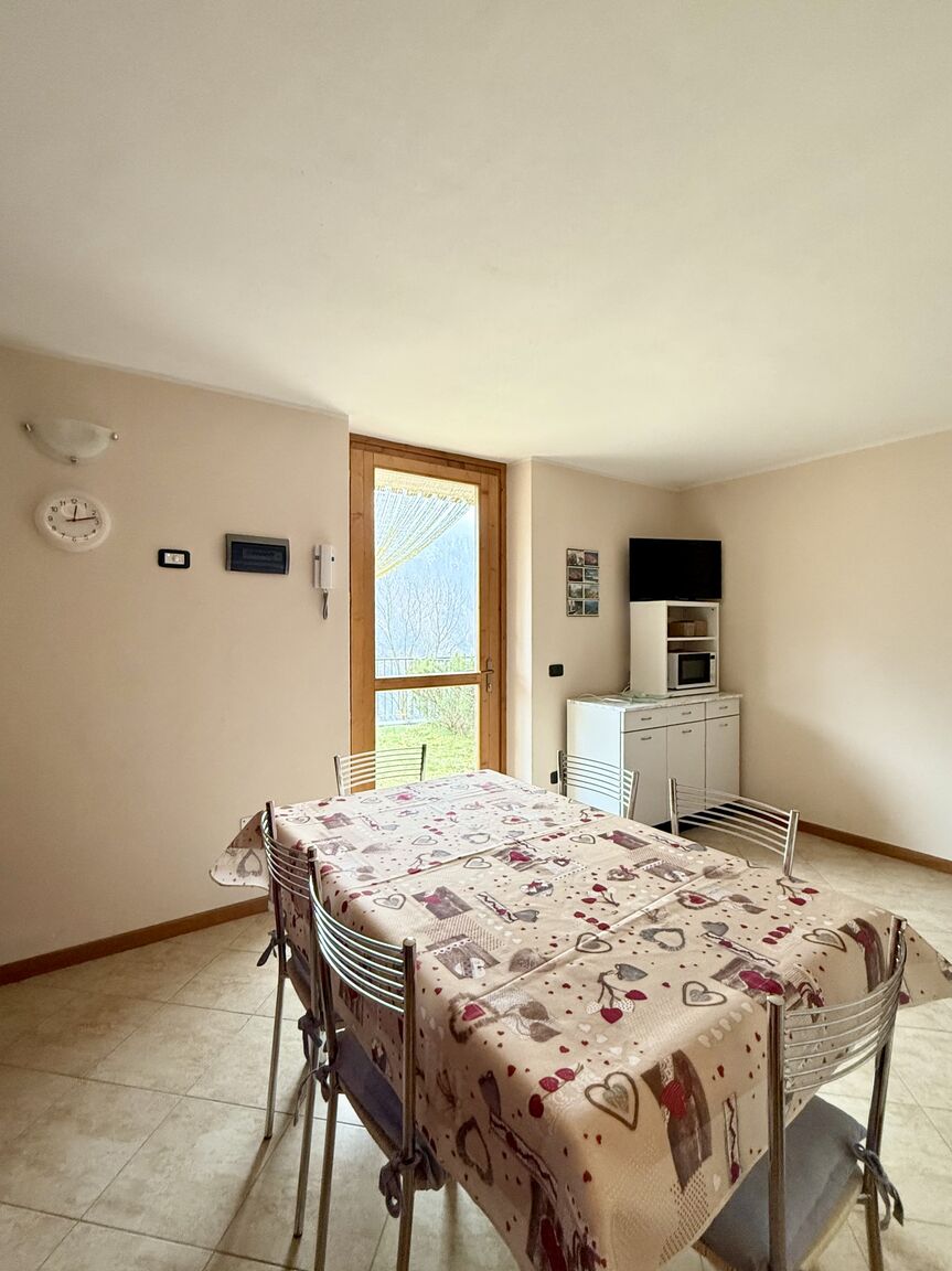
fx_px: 514
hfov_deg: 85.6
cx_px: 476
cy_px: 636
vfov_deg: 102.1
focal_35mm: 14
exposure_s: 1/60
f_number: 2.2
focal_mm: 2.22
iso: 400
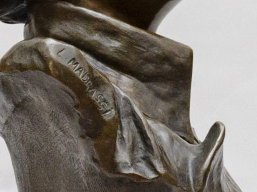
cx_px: 112
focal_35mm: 270
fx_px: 2003
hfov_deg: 7.3
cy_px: 85
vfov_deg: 5.5
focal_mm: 31
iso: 200
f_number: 8
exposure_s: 1/125
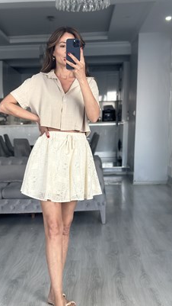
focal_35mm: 66
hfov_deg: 18.2
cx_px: 54
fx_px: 534
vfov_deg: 31.9
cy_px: 163
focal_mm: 6.86
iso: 200
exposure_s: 1/60
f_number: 1.78
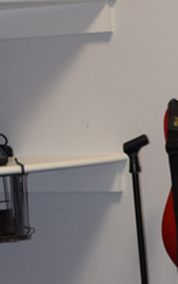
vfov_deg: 12.6
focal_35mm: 164
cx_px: 290
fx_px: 1270
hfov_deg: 7.8
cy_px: 283
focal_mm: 22
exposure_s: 1/80
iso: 800
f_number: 3.8
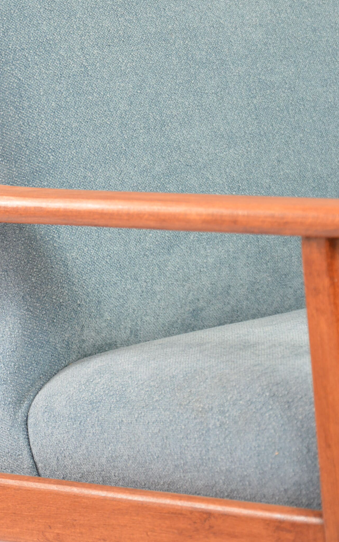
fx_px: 2158
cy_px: 155
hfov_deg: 9.0
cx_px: 96
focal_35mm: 146
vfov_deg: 14.3
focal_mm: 66
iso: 1100
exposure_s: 1/125
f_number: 5.3
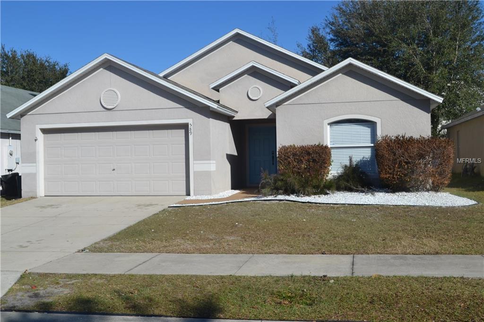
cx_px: 242
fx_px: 524
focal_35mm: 39
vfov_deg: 34.2
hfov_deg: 49.6
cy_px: 161
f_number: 9
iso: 100
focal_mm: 26
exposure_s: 1/320
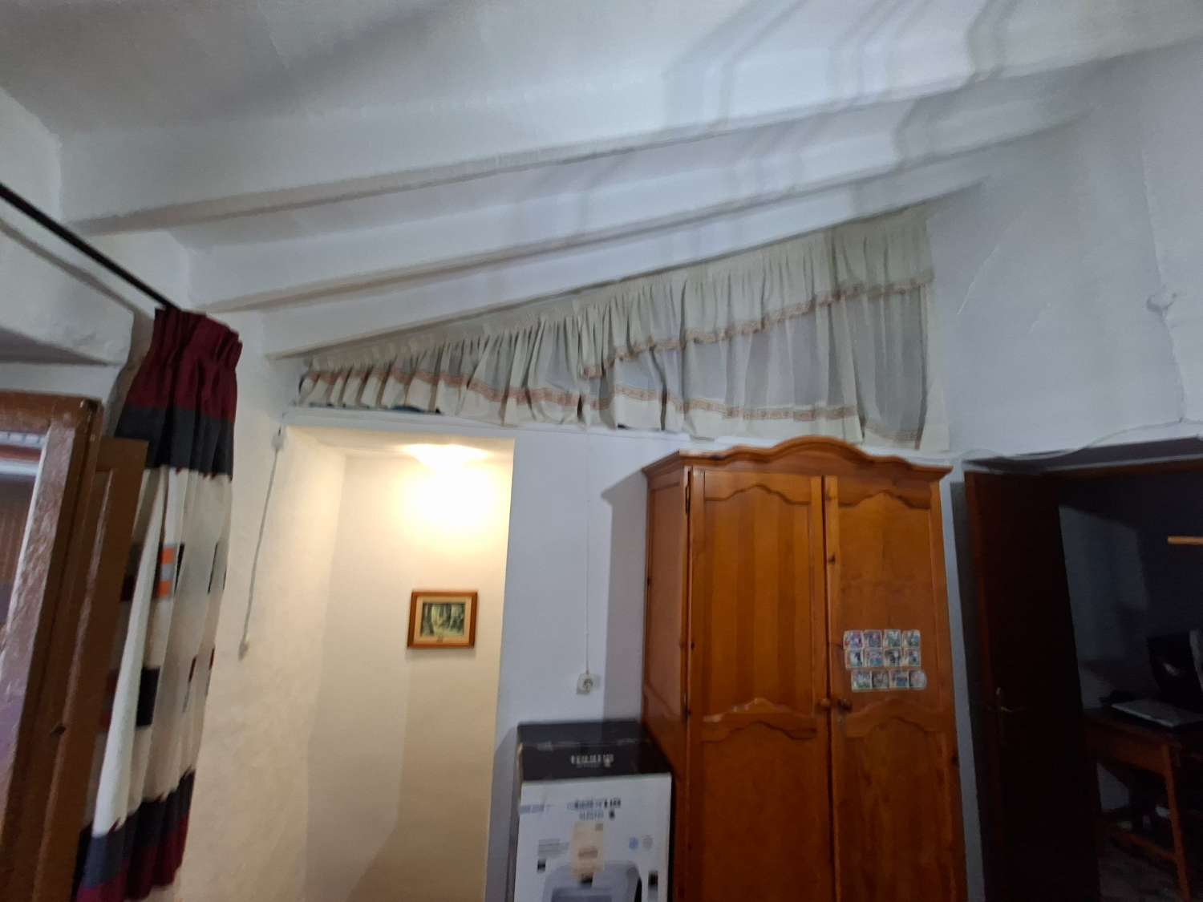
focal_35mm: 13
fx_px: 452
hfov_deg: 106.2
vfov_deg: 89.9
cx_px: 602
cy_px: 451
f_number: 2.2
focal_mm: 1.74
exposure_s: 1/40
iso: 200
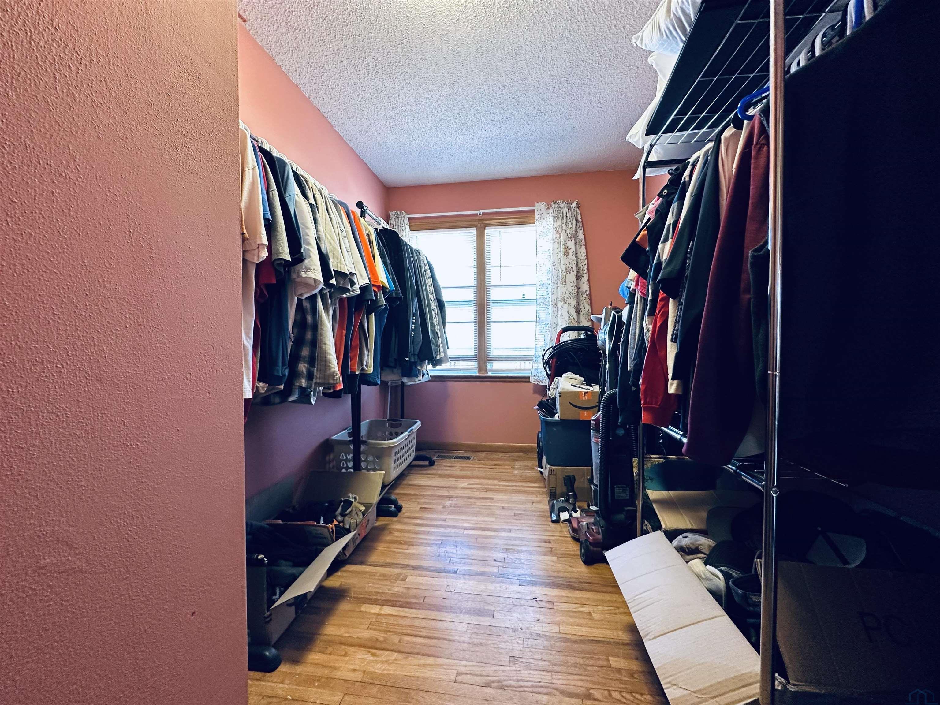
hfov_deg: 102.1
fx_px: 380
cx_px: 470
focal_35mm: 14
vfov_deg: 85.7
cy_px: 352
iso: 320
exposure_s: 1/60
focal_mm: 2.22
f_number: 2.2
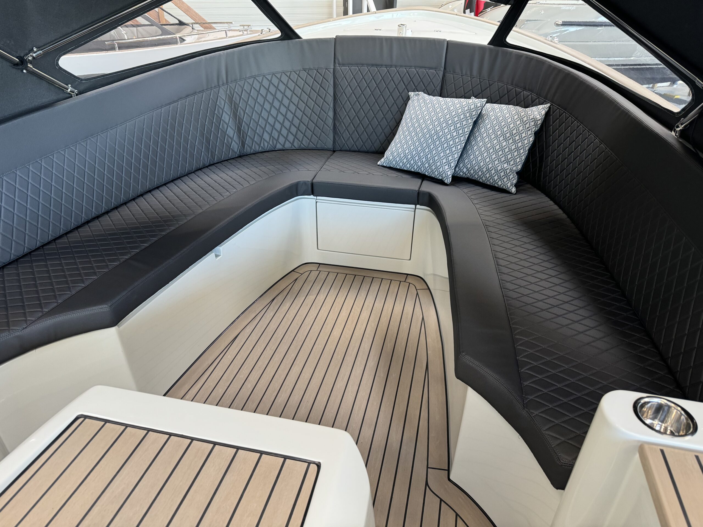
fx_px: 487
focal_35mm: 24
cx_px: 352
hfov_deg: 71.6
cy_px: 264
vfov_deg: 56.8
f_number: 1.78
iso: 200
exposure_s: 1/50
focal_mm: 6.76
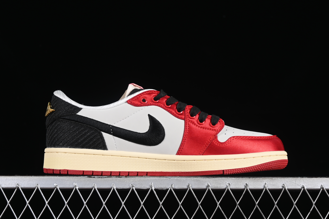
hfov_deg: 27.0
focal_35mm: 75
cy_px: 110
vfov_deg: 18.2
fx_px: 685
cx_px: 164
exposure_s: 1/80
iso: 160
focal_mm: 50
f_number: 7.1
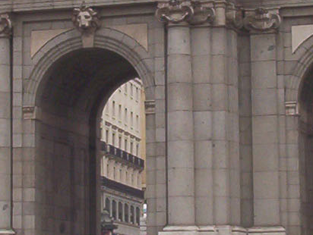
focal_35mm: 153
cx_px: 134
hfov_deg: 12.9
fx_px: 1385
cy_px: 51
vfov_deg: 9.7
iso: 100
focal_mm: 6
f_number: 4.5
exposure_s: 1/413
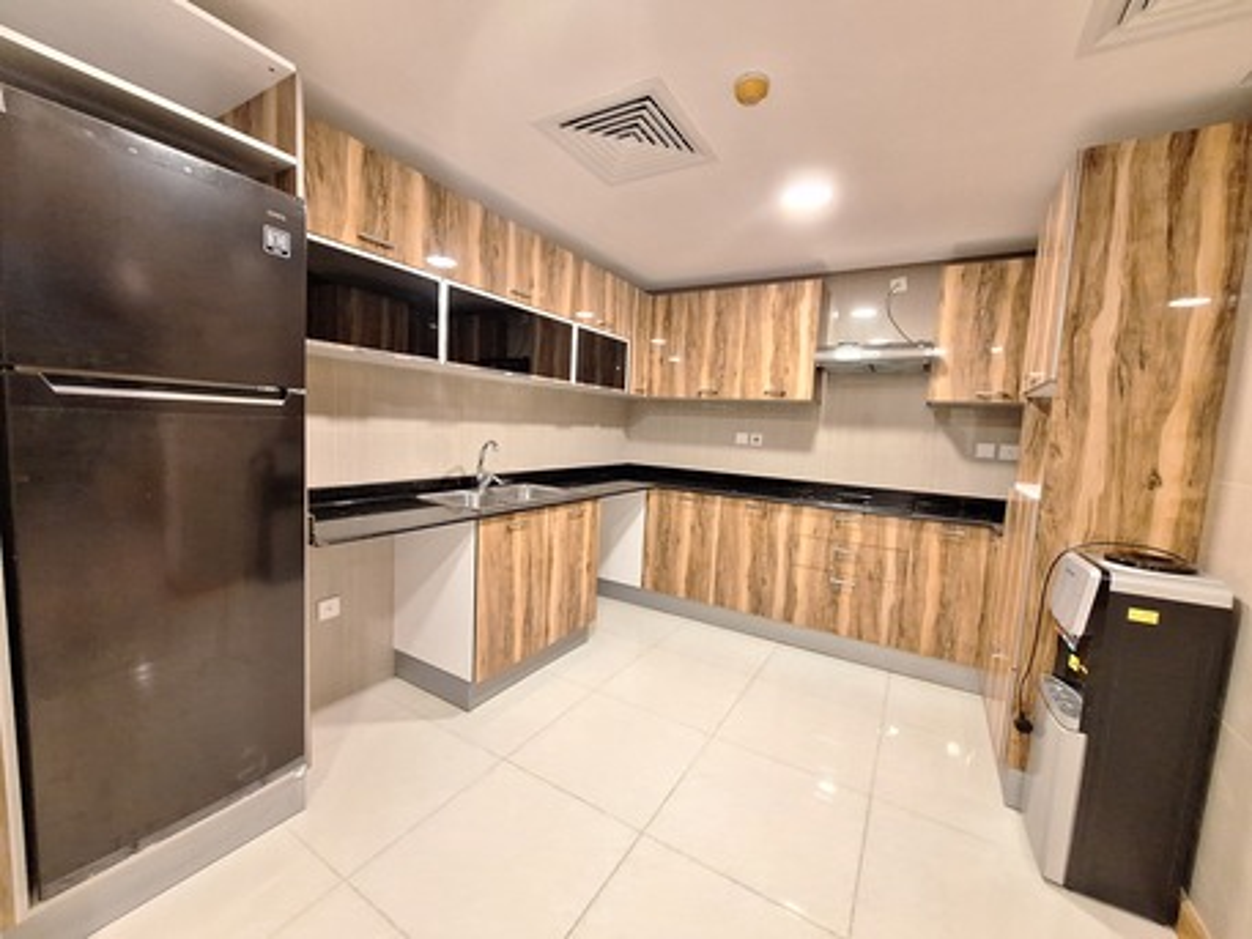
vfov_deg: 89.9
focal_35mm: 13
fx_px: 470
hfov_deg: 106.2
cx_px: 626
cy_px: 470
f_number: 2.2
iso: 320
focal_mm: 1.74
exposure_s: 1/25
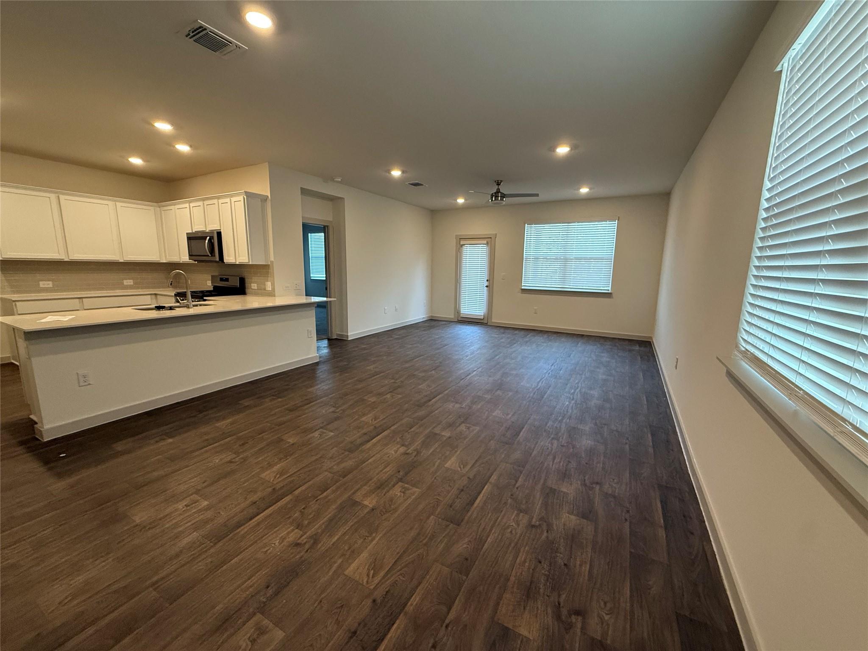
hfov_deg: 102.1
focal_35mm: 14
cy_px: 326
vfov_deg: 85.7
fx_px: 351
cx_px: 434
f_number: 2.2
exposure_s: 1/120
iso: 320
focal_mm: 2.22
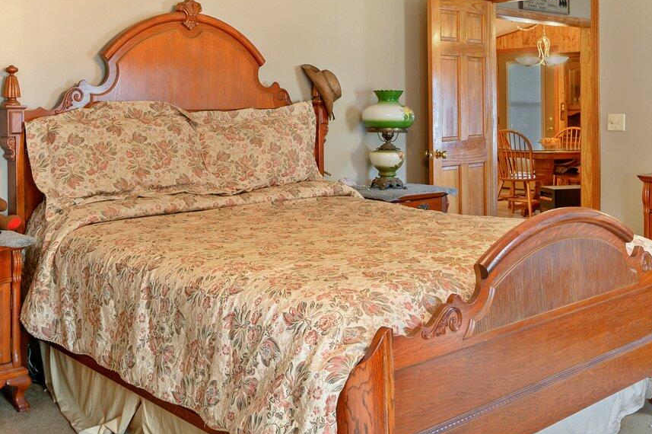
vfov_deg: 30.6
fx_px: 778
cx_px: 243
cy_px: 107
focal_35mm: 43
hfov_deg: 45.1
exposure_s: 1/3
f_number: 7.1
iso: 500
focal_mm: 18
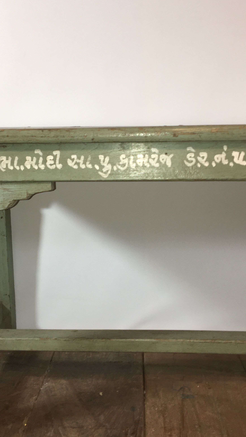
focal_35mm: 41
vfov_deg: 49.3
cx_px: 110
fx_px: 475
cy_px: 199
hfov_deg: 29.0
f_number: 2.2
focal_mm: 4.15
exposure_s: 1/33
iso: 32
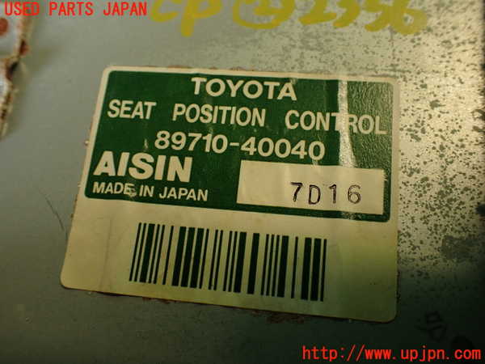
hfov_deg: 56.8
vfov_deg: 44.2
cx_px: 242
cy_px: 182
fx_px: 448
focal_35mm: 32
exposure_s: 1/50
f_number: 2.4
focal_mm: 5.79
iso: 200
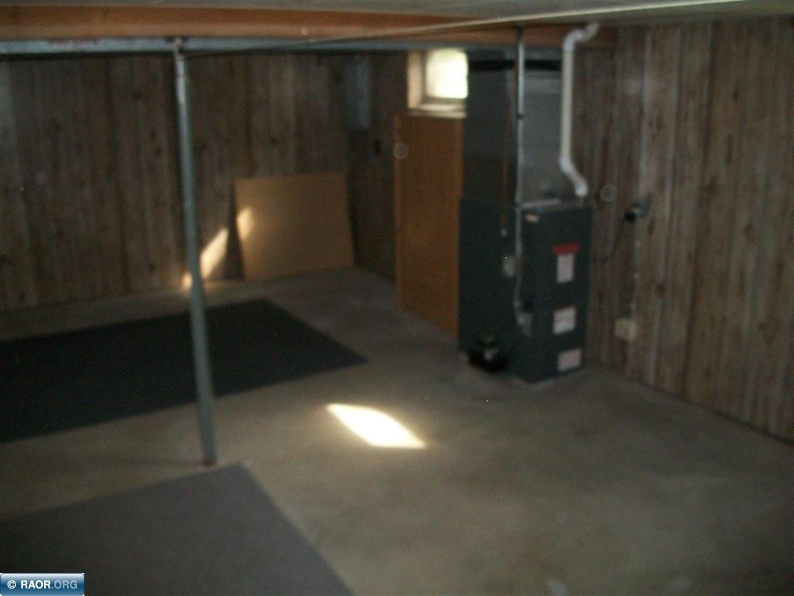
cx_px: 397
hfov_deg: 56.8
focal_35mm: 32
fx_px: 734
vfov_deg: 44.2
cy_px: 298
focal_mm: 5.7
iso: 240
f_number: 2.9
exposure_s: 1/60
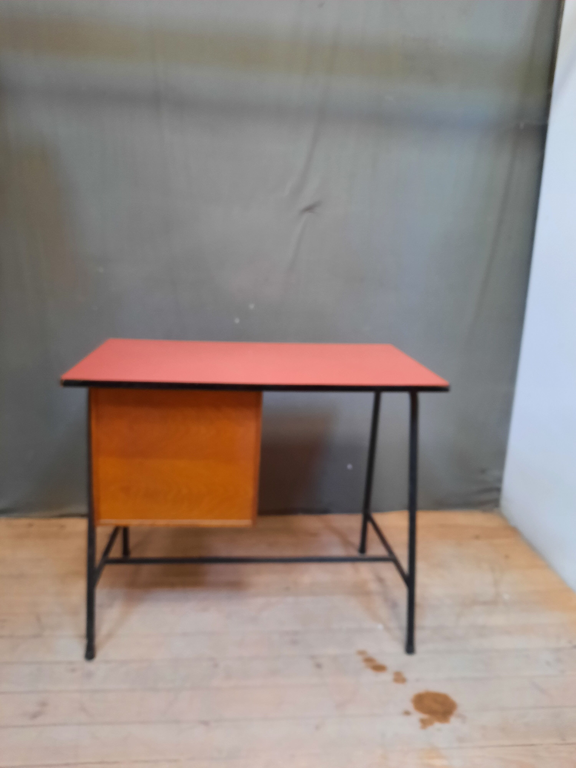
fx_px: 555
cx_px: 288
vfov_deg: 69.4
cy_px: 384
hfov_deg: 54.9
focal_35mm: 25
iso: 400
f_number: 2
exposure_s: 1/25
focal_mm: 4.6
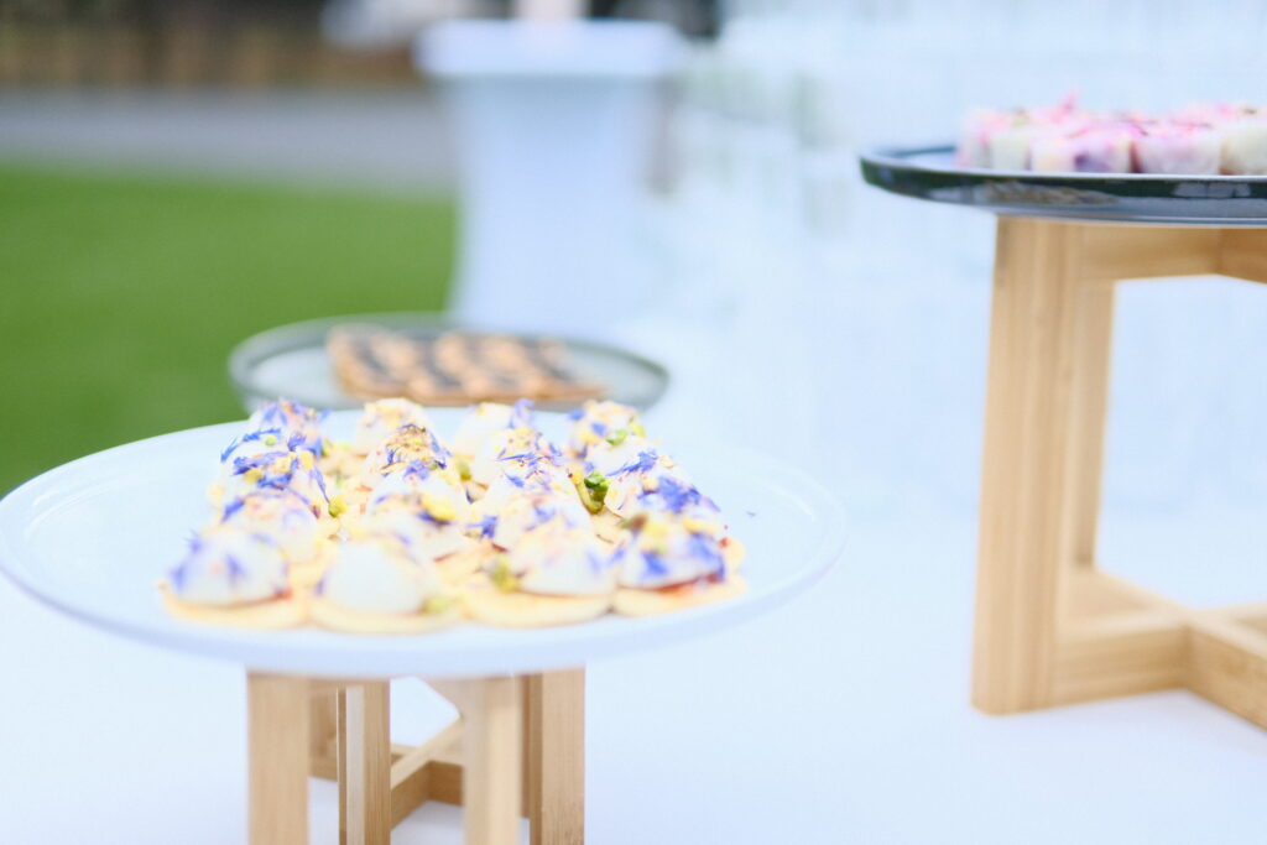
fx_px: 1584
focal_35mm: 45
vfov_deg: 29.9
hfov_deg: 43.6
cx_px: 634
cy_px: 422
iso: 640
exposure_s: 1/8000
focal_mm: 30
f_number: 1.4
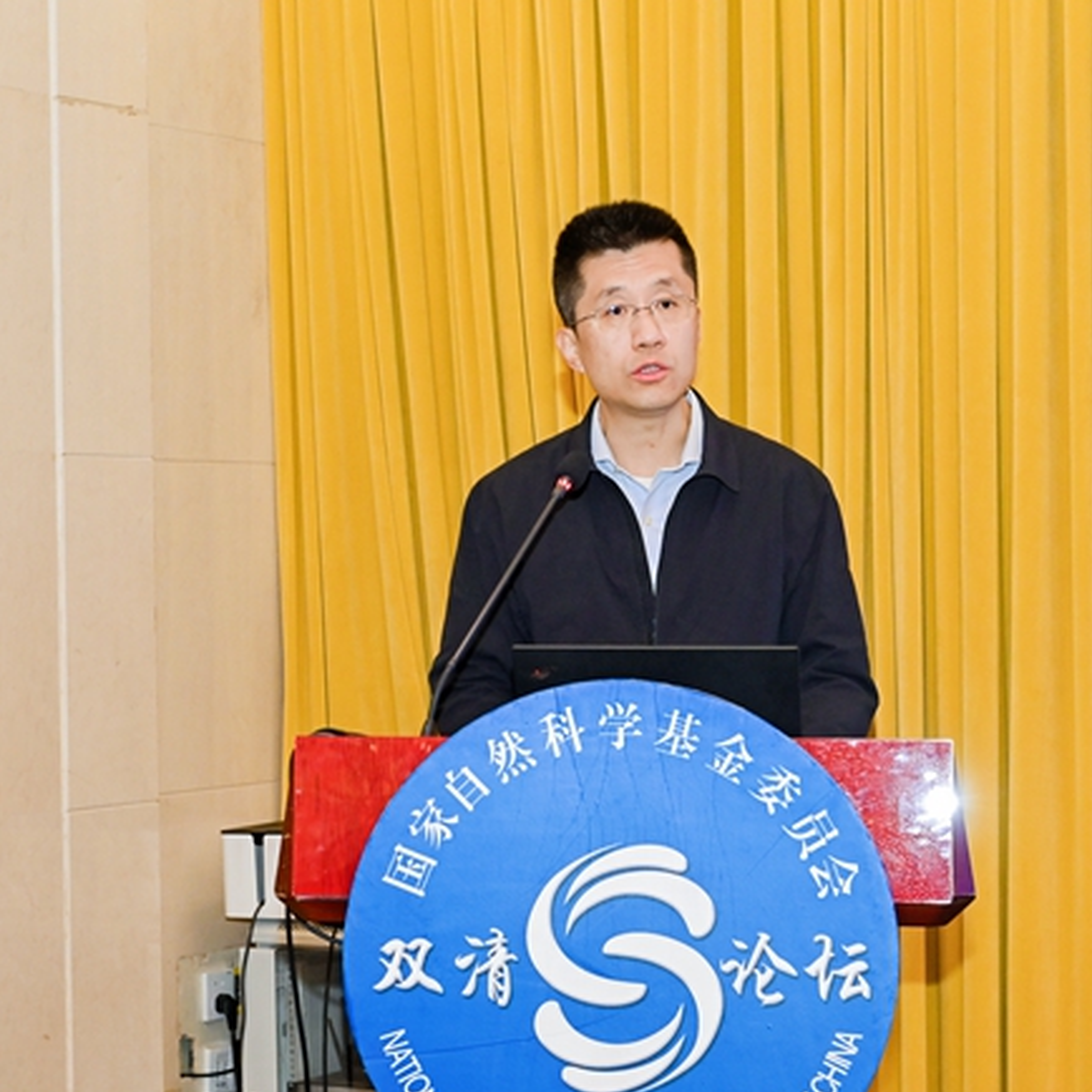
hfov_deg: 17.9
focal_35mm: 97
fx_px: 3462
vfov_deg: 17.9
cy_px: 627
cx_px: 662
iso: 1600
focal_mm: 62
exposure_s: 1/160
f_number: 7.1
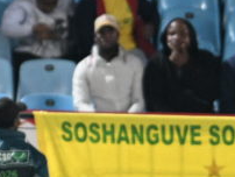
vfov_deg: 0.5
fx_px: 19847
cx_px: -211
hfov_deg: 0.7
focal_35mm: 2920
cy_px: 133
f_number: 3.5
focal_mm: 400
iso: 2500
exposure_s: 1/320
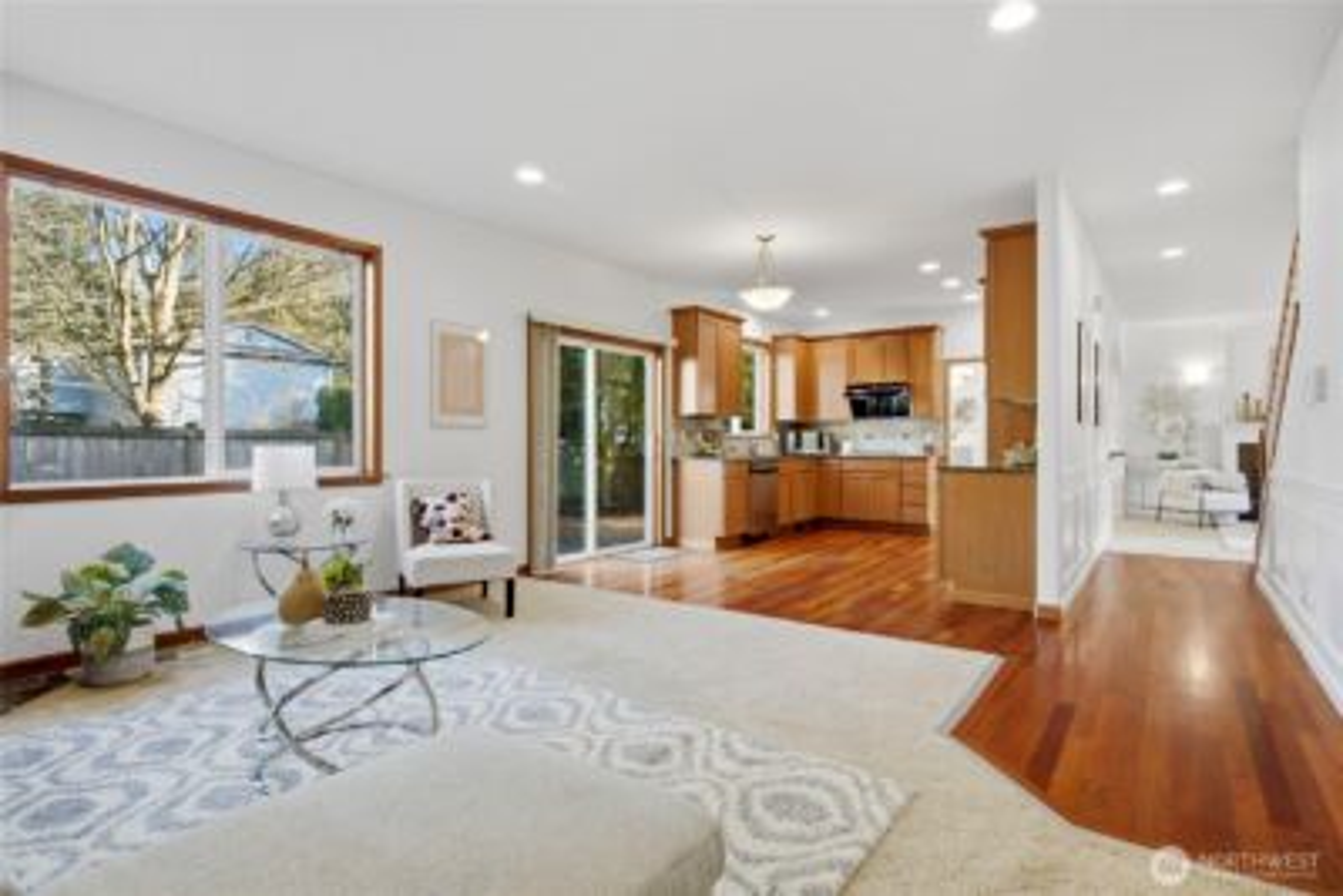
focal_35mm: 18
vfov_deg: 67.4
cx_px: 672
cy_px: 448
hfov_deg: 90.0
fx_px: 672
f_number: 9
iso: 400
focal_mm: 18
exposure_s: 1/25
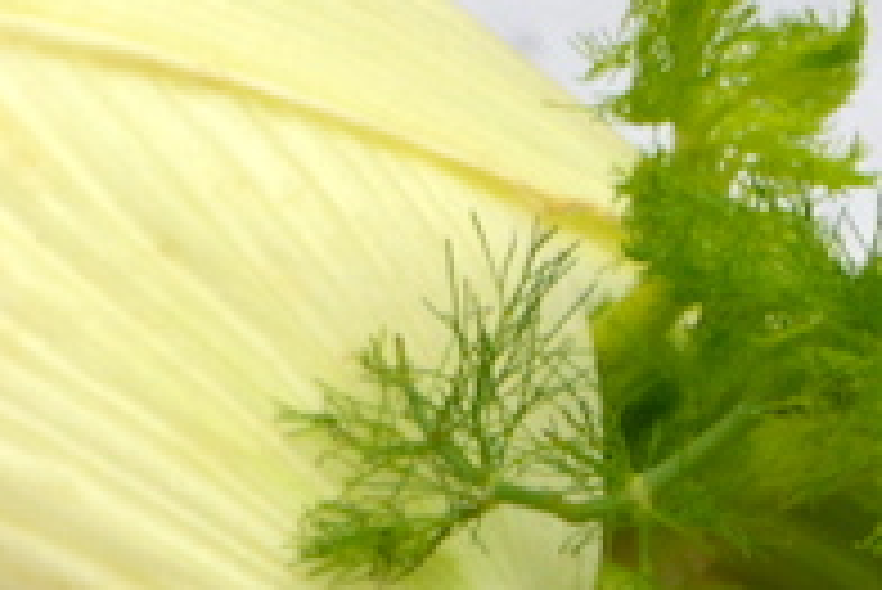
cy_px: 1178
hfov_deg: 2.8
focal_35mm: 734
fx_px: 17996
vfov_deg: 1.9
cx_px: -288
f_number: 5.3
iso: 400
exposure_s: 1/40
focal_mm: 80
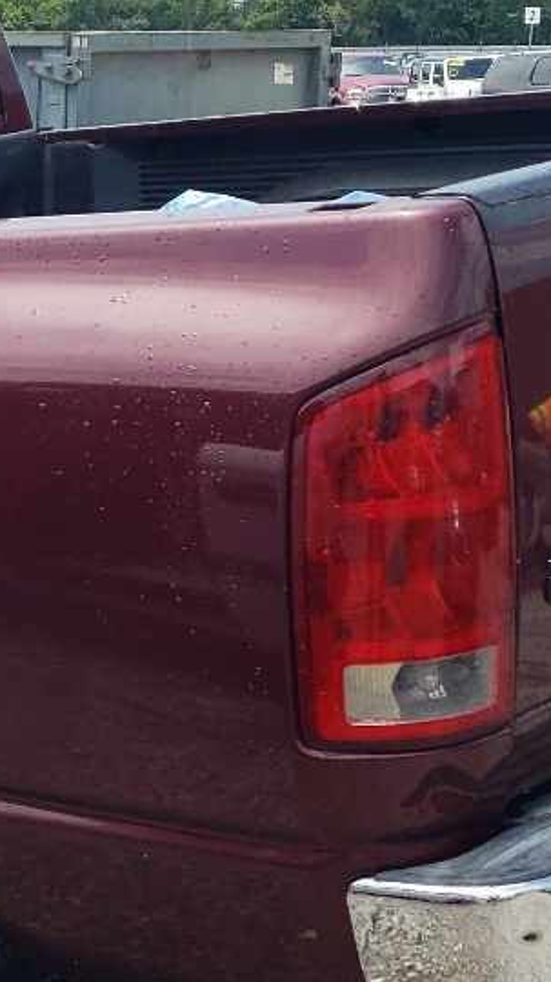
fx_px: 2186
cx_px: -167
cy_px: 595
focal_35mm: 84
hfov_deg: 13.8
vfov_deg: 25.3
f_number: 1.5
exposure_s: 1/2000
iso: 50
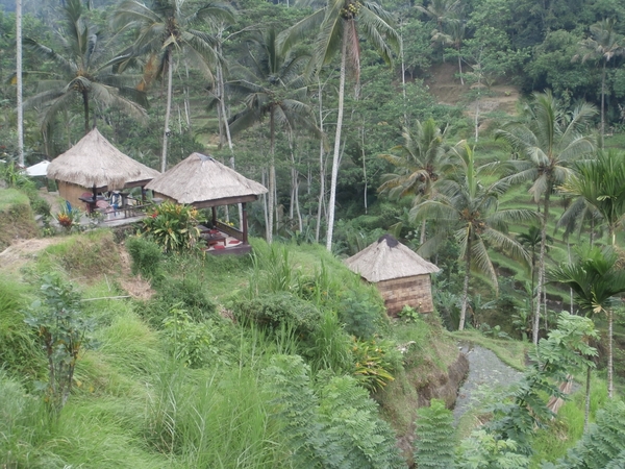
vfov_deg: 30.9
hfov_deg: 40.4
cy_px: 234
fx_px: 849
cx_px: 312
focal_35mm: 47
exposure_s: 1/50
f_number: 4.2
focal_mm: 8.29
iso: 100
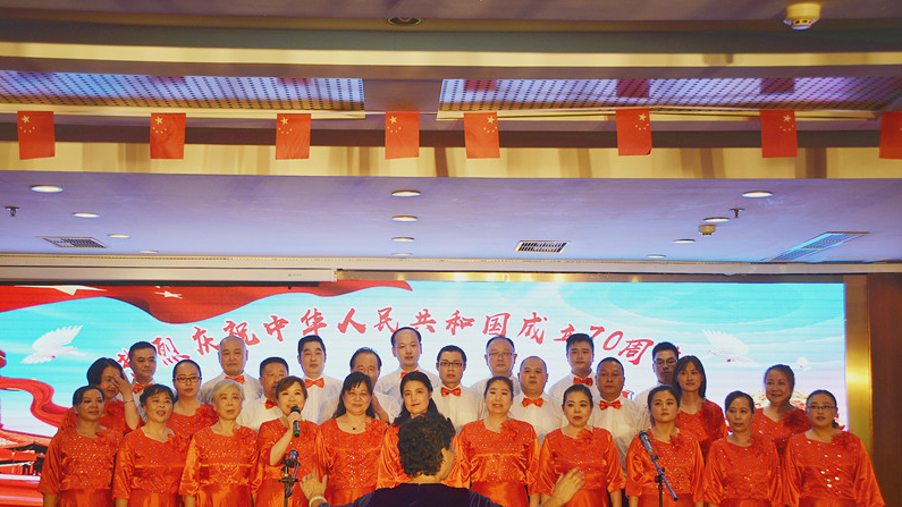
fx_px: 1435
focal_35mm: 60
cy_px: 293
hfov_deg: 34.9
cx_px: 449
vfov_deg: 20.0
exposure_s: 1/125
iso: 320
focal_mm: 38
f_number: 5.6
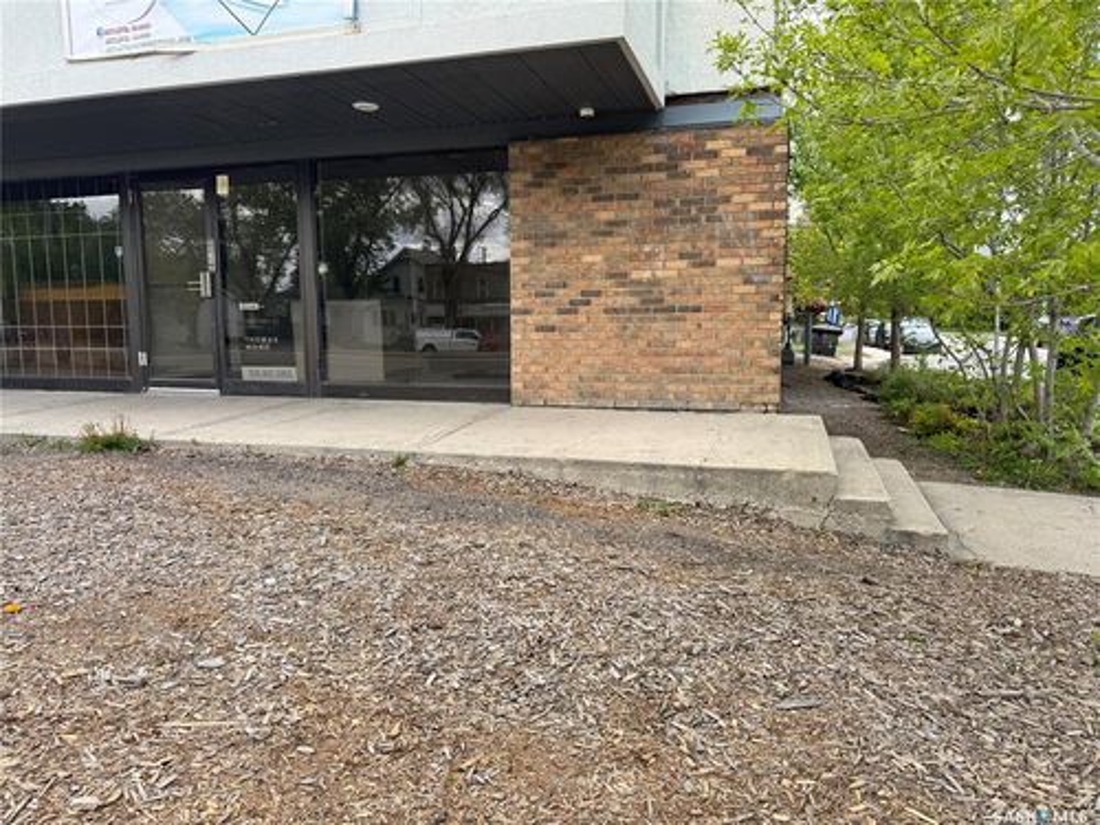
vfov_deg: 56.8
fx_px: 763
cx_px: 550
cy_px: 412
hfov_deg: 71.6
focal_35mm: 24
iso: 80
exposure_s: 1/1042
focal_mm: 6.76
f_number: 1.78
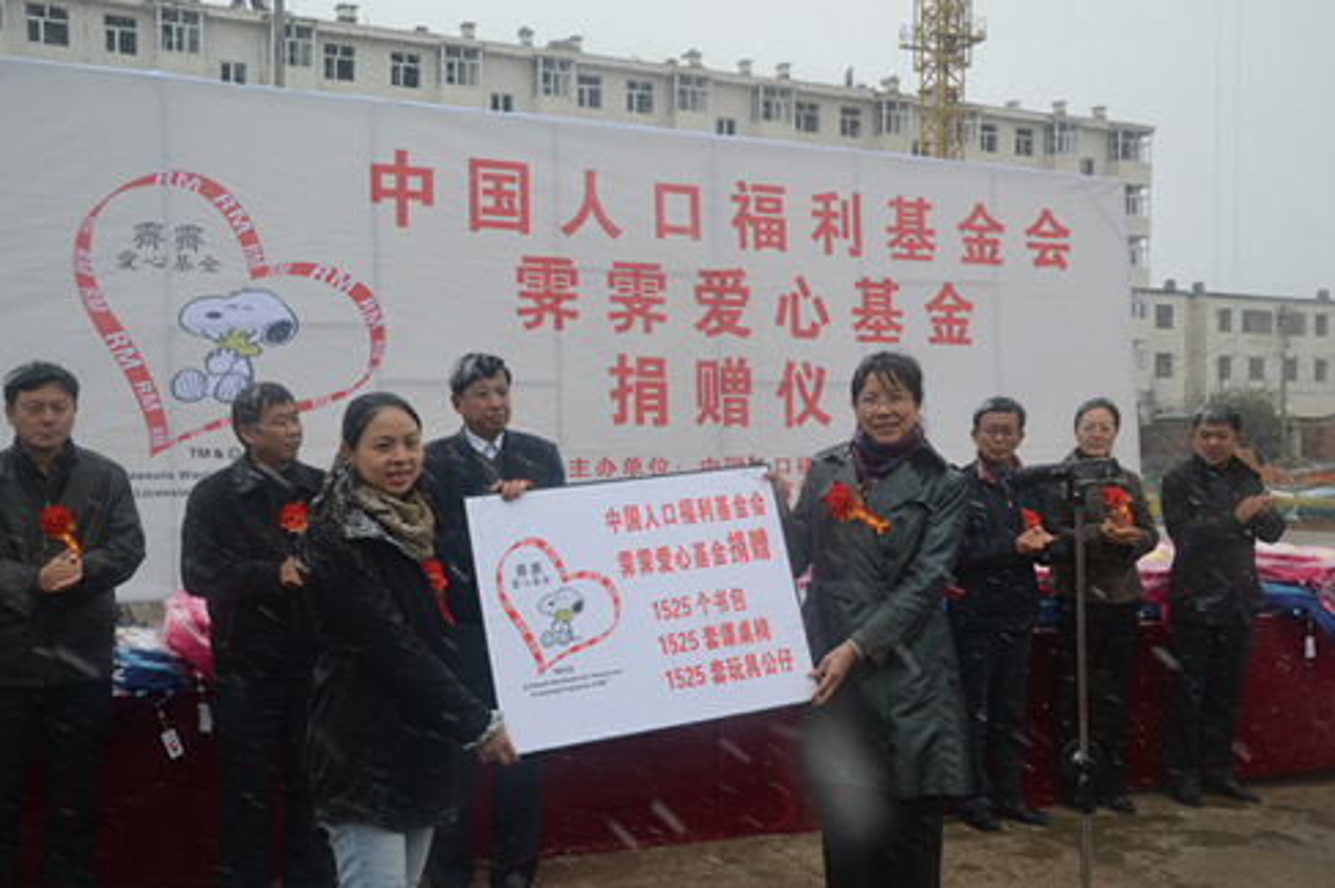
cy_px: 454
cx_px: 663
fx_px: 1427
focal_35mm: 39
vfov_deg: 34.6
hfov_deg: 50.1
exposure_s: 1/125
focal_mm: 25
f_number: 5.6
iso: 400
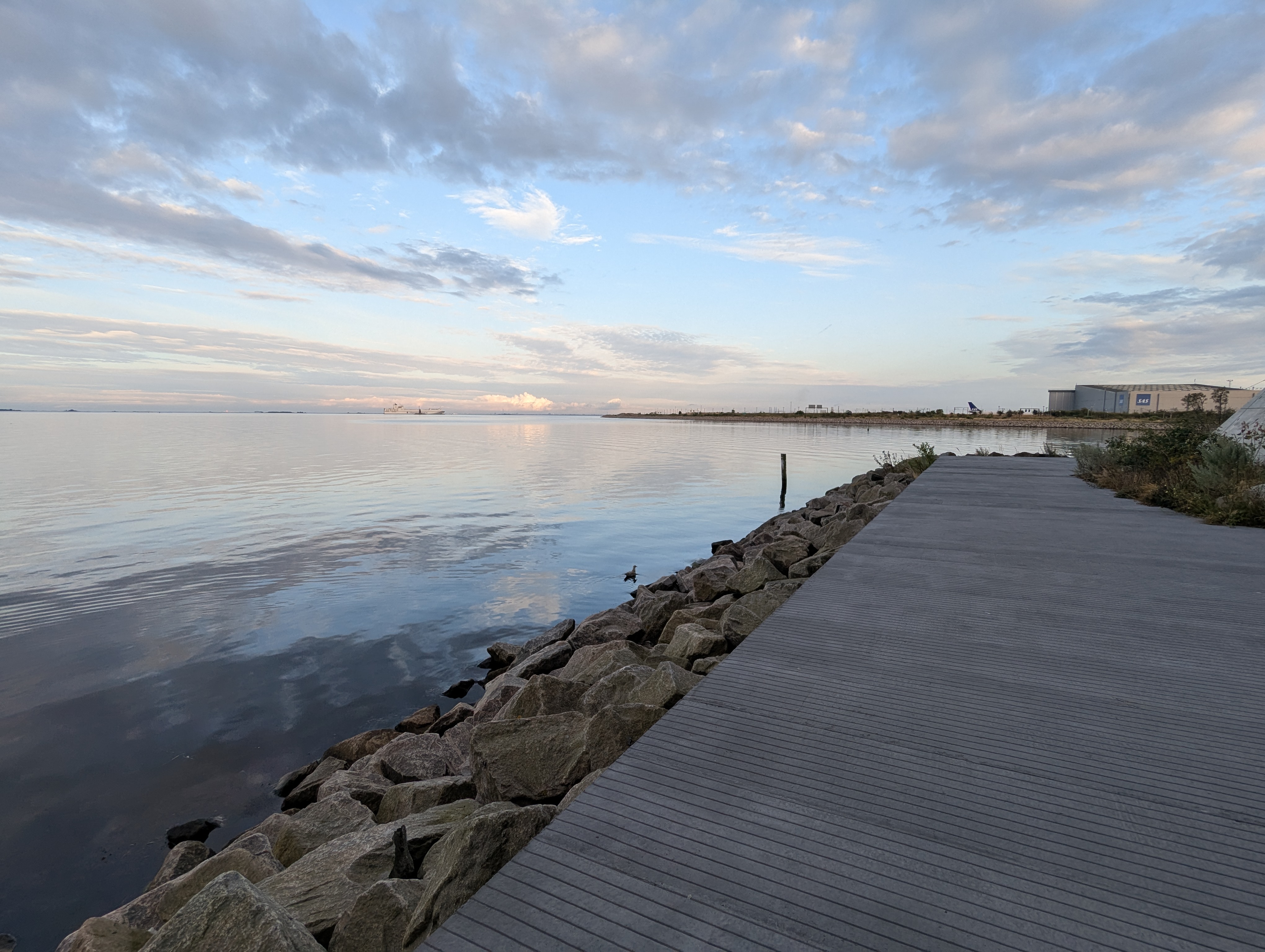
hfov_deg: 94.4
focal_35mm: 16
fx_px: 586
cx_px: 632
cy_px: 476
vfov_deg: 78.2
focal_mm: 2.35
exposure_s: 1/375
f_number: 2.2
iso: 67
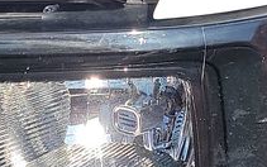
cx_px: 66
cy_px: -37
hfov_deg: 10.8
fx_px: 1405
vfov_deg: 6.8
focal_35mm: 193
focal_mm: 6.7
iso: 50
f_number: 1.8
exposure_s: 1/829
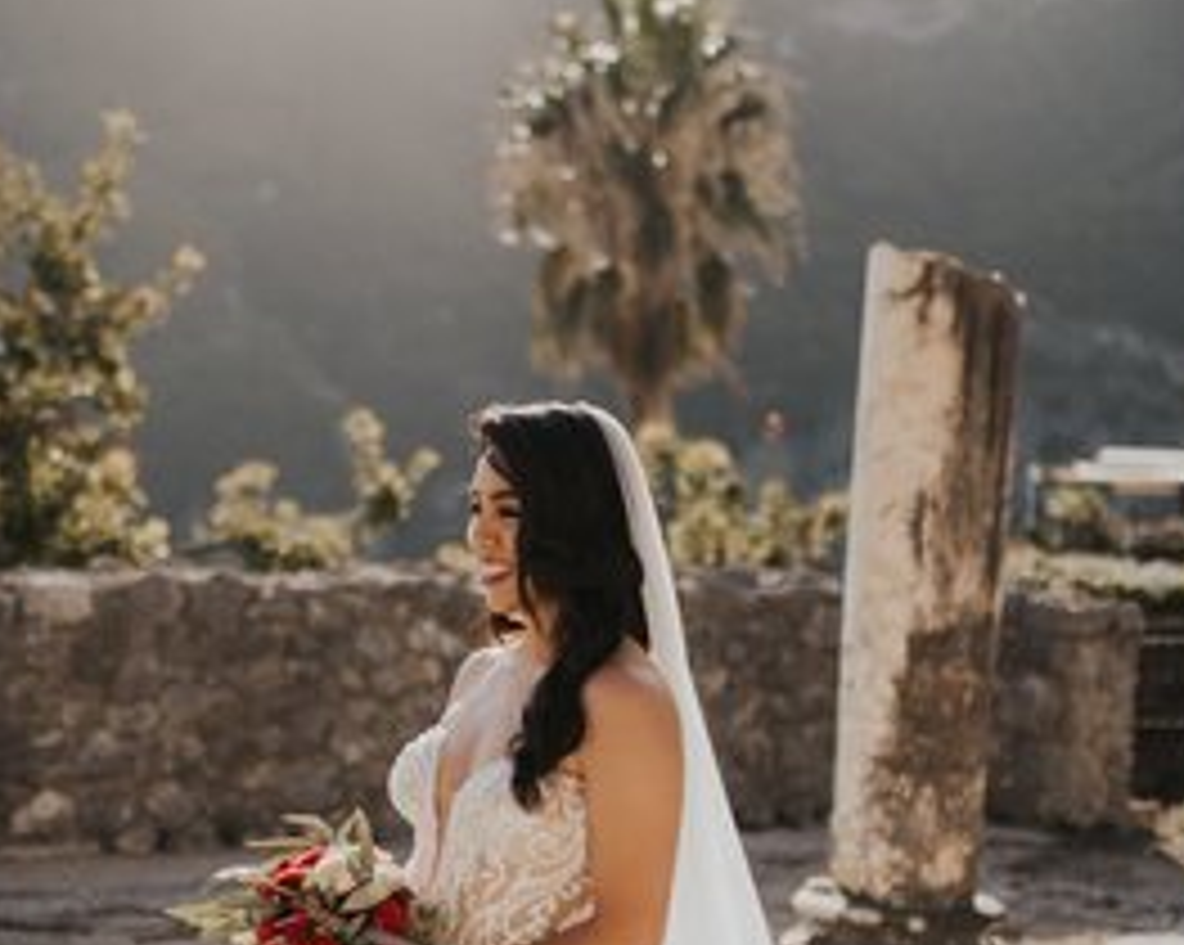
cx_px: 495
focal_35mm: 75
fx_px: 2626
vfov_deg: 20.2
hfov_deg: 25.4
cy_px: 738
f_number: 1.8
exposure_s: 1/2500
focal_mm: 35
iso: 100
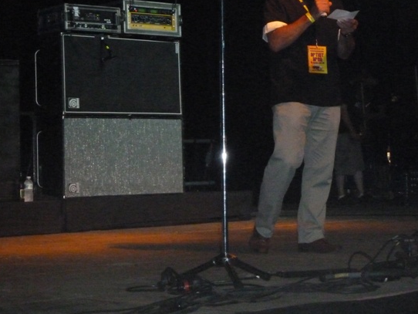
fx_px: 1232
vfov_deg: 14.5
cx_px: 287
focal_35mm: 102
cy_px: 106
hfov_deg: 19.2
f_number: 4.1
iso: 1000
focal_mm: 11.9
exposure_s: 1/160
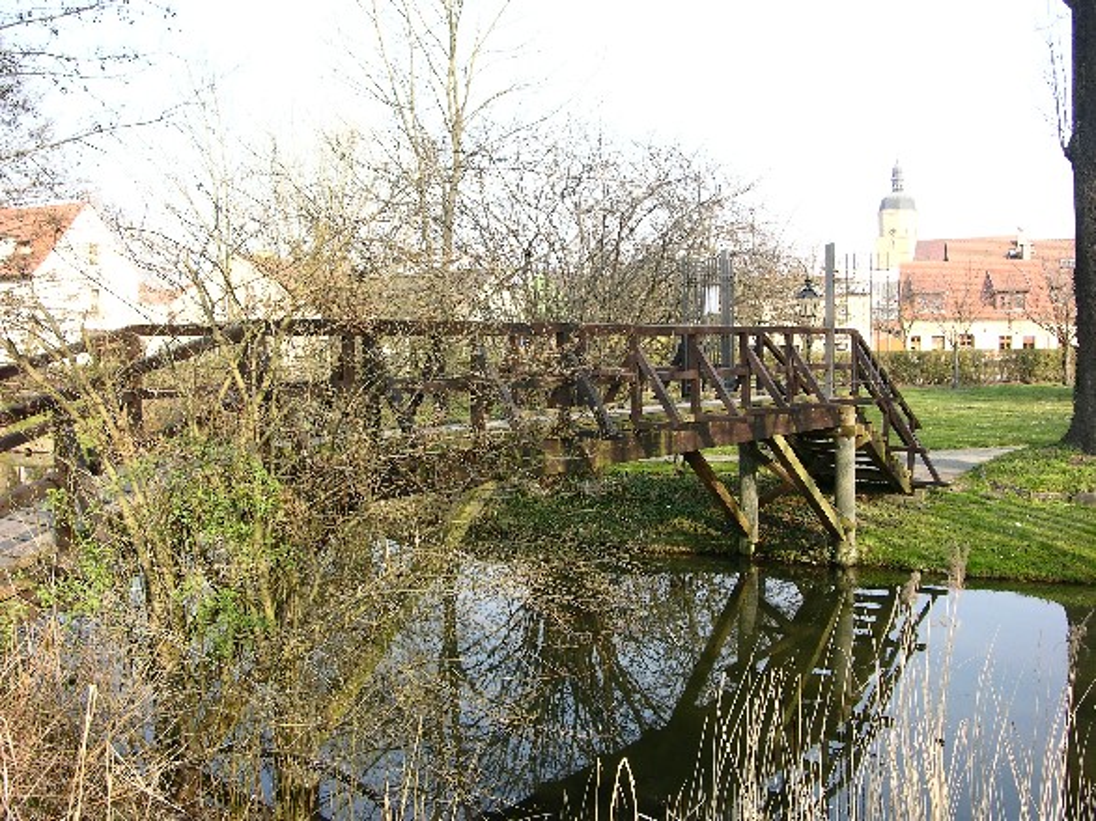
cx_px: 548
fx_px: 1108
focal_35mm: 35
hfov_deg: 52.6
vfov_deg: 40.7
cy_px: 410
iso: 50
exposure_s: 1/63.3
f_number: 5
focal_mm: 9
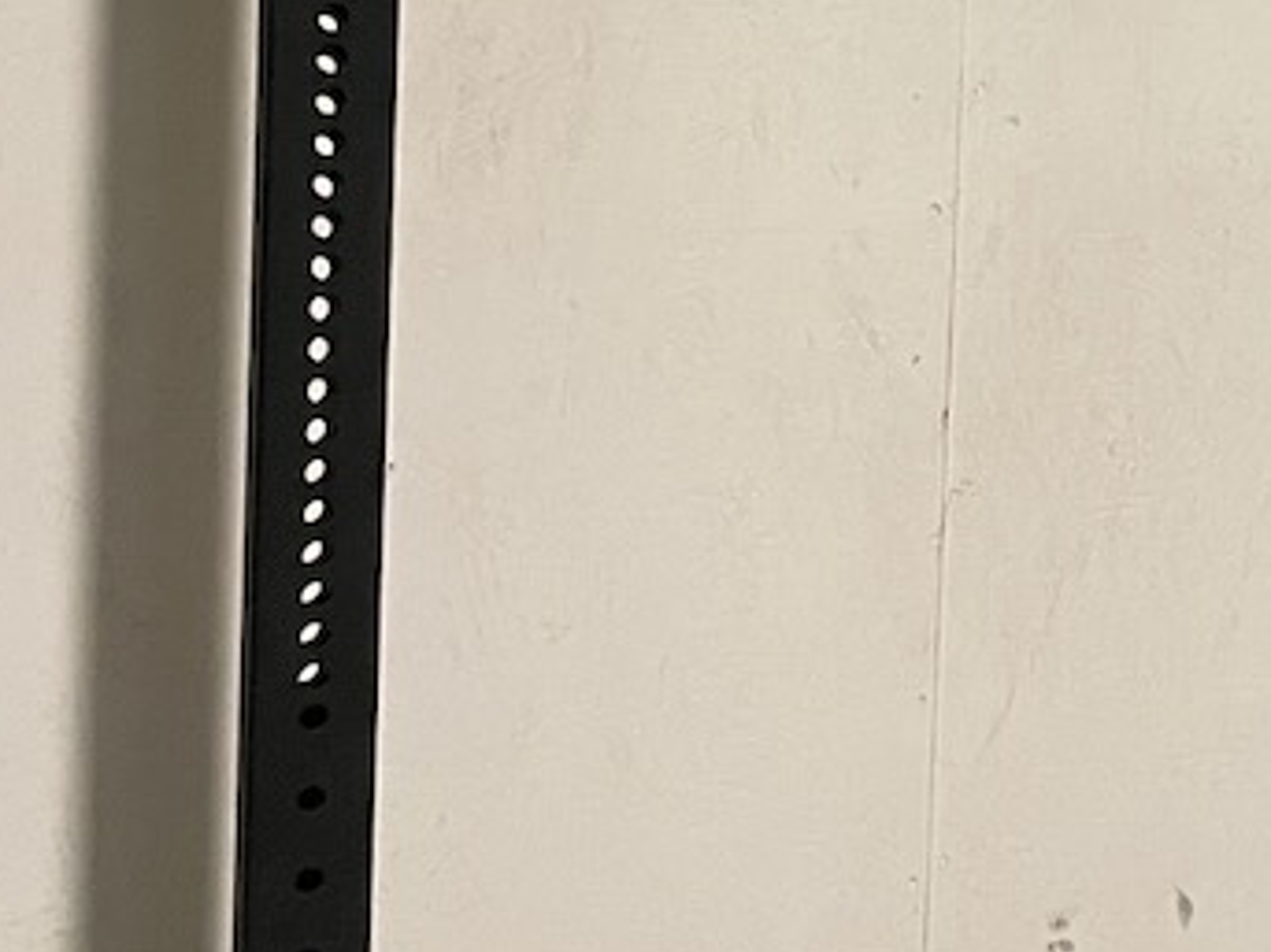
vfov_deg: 13.9
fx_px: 3560
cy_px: -659
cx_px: 1430
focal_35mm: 97
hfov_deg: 19.3
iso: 500
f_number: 1.6
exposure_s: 1/40
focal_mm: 4.2
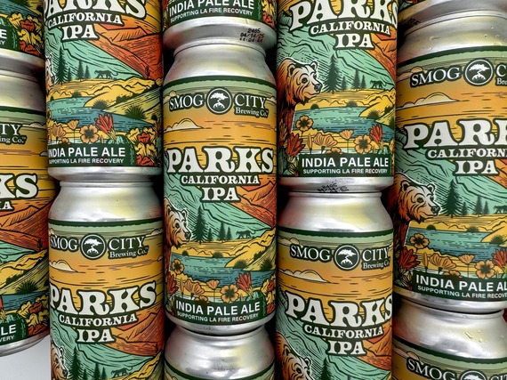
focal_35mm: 24
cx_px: 254
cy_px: 190
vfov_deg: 56.8
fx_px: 351
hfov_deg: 71.6
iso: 40
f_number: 2.2
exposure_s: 1/120
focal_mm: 2.22
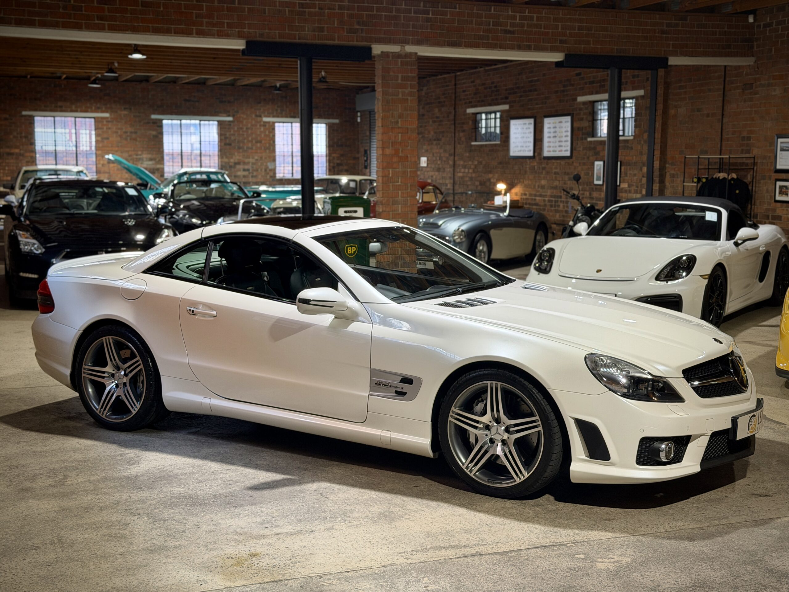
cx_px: 394
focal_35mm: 48
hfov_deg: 39.7
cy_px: 296
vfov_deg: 30.3
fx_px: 1094
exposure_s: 1/50
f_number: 1.78
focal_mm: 6.76
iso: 160
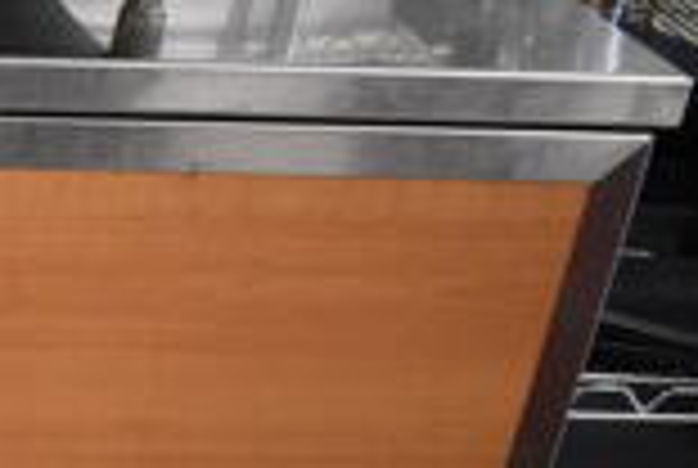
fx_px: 2059
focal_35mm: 106
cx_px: -608
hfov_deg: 15.9
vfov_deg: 12.9
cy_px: 342
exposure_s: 1/125
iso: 2800
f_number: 3.5
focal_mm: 18
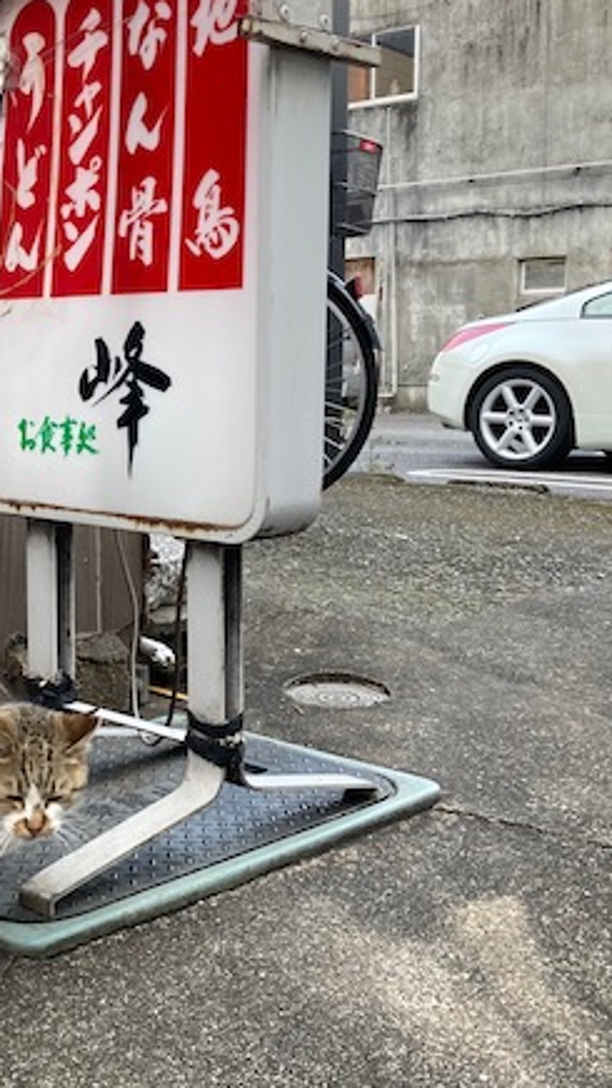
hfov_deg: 27.4
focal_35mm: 42
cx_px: 67
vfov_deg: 48.4
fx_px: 1213
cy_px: 519
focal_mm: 3.99
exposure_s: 1/60
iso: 80
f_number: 1.8
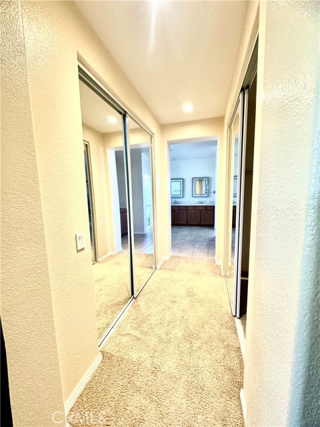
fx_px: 173
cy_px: 214
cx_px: 160
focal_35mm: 14
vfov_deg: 102.1
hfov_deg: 85.7
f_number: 2.2
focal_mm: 2.22
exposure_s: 1/120
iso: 320
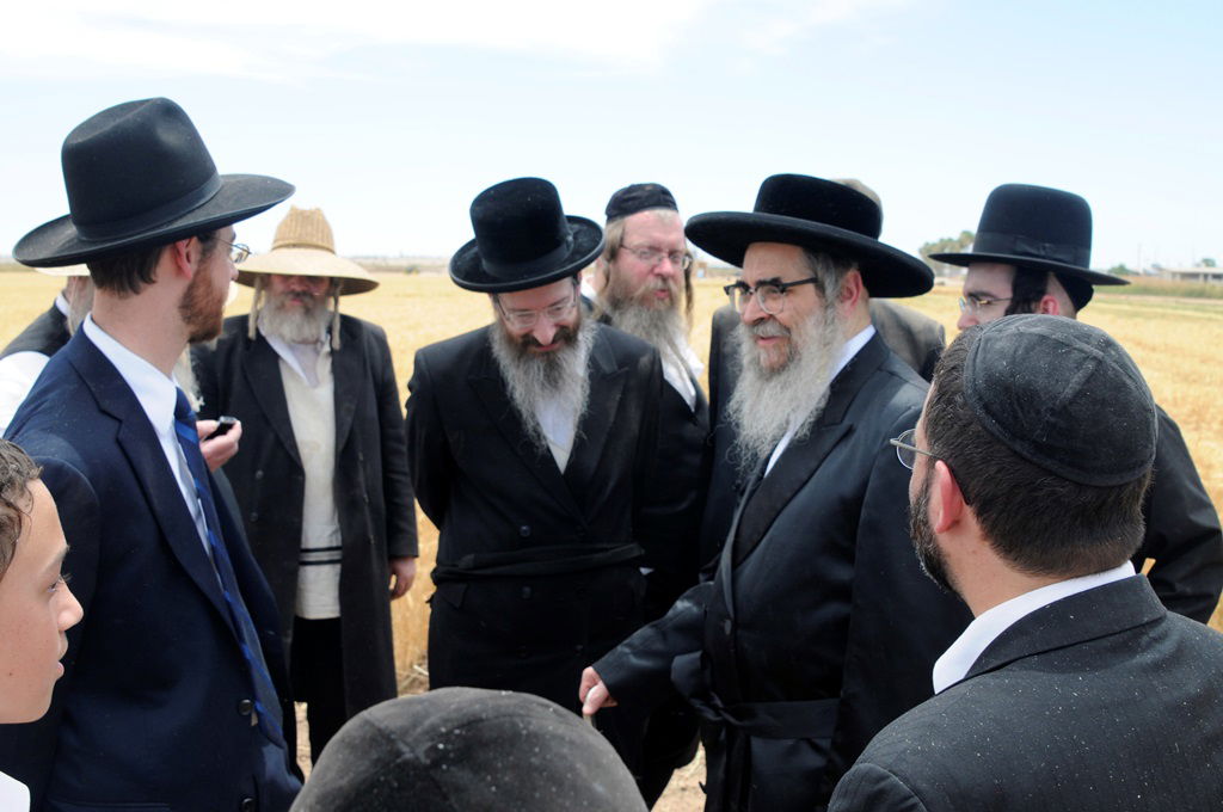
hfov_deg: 46.5
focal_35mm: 42
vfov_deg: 31.8
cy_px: 406
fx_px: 1425
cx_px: 612
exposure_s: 1/250
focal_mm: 28
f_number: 8
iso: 250
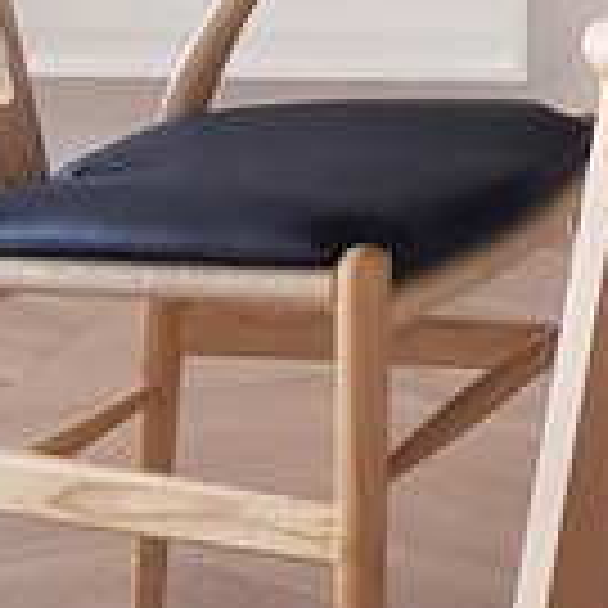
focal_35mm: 145
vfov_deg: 11.3
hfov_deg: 11.4
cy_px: -466
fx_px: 2881
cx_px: 995
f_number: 1.7
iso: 160
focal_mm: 4.2
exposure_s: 1/60
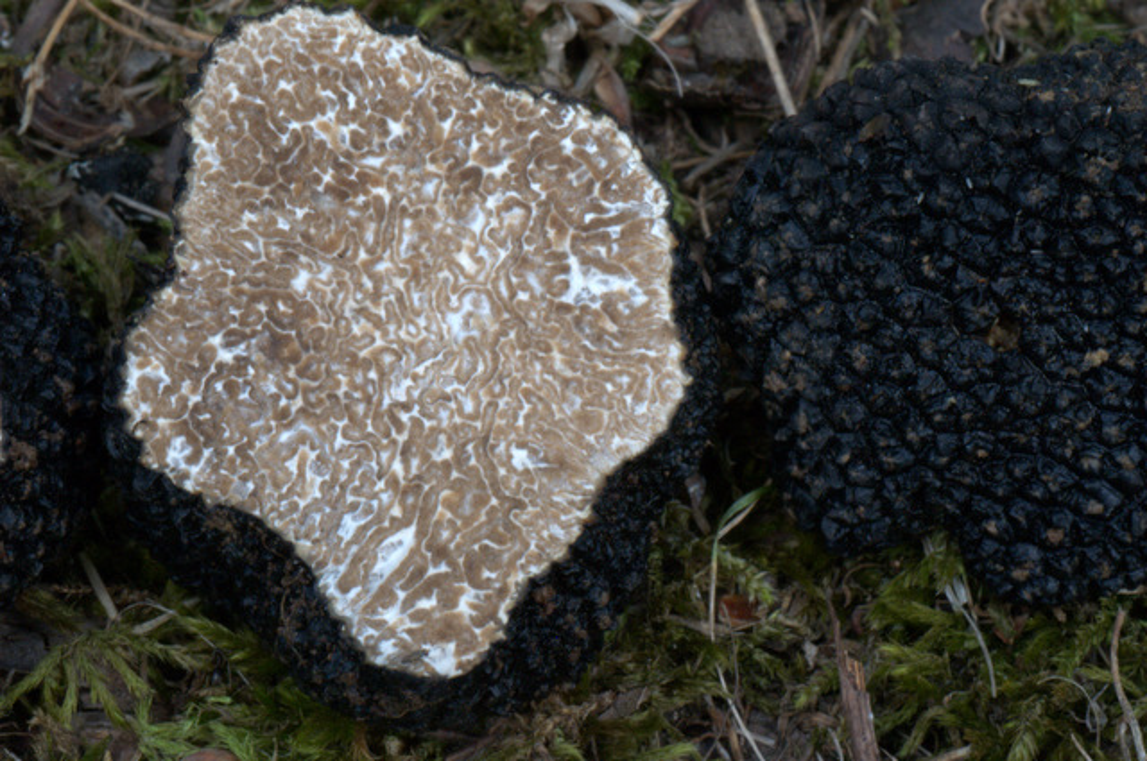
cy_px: 380
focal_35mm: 90
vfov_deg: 15.1
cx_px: 574
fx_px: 2864
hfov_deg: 22.6
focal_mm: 60
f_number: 36
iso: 640
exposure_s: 1/8
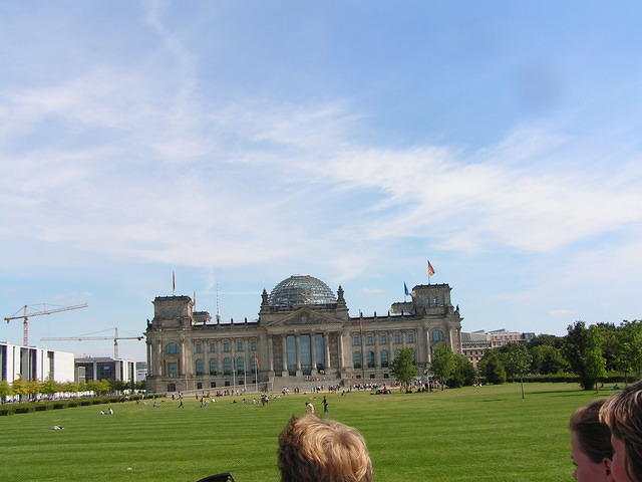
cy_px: 241
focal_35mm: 38
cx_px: 321
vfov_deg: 37.7
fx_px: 705
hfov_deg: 49.0
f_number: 5.6
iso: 50
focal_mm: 6.3
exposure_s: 1/400
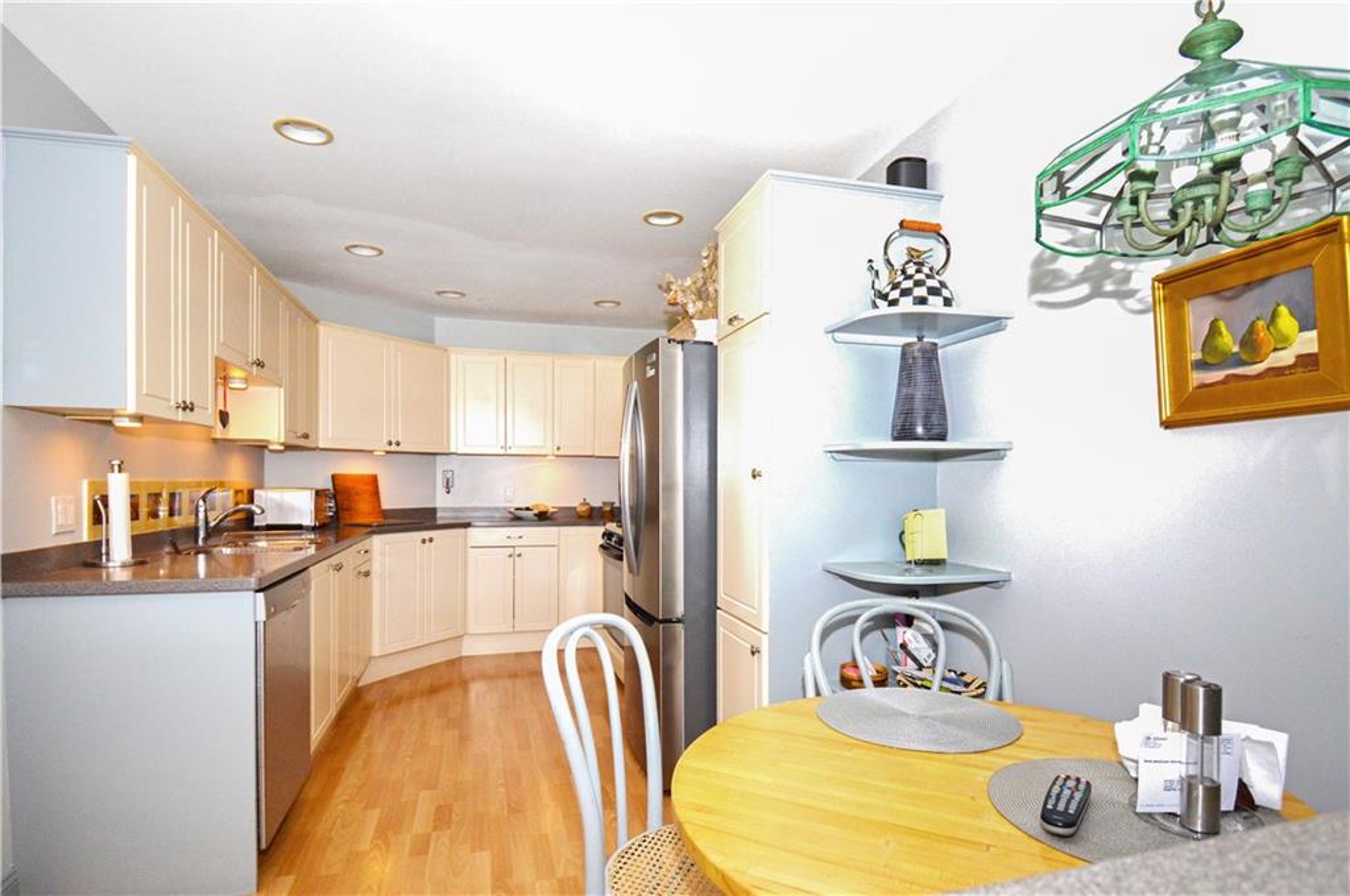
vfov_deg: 67.2
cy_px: 448
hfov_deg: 90.1
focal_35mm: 18
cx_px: 675
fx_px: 674
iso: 1250
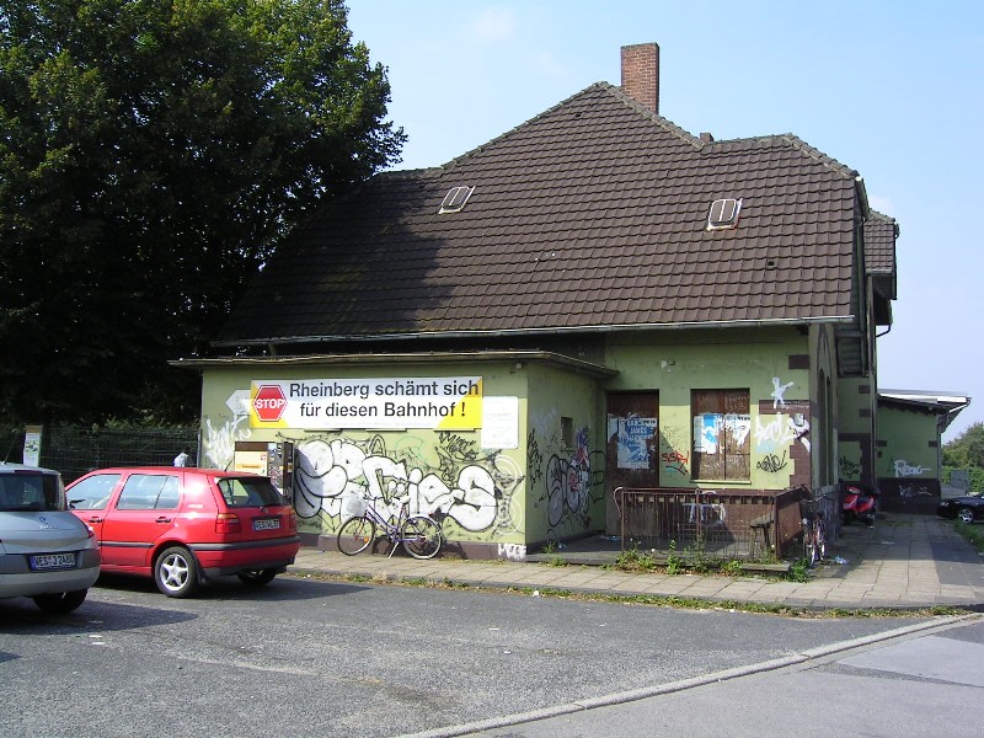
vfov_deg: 39.7
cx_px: 492
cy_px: 369
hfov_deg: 51.4
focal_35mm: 36
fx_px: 1023
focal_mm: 5.6
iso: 50
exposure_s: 1/262
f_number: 4.8
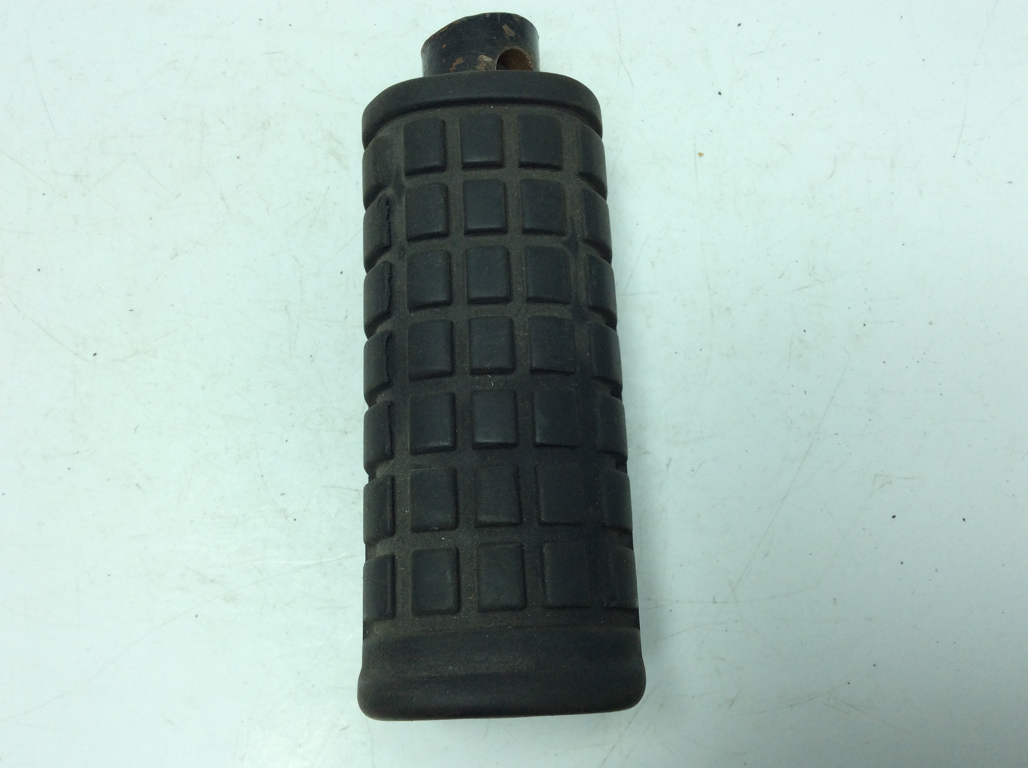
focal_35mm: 32
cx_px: 514
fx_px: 949
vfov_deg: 44.1
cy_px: 384
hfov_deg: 56.9
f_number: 2.4
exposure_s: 1/420
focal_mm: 3.3
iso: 32
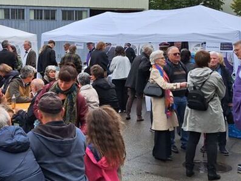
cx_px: 27
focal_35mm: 58
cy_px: 52
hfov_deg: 31.8
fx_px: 403
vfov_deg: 25.0
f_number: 1.8
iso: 40
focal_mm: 5.54
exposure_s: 1/1992
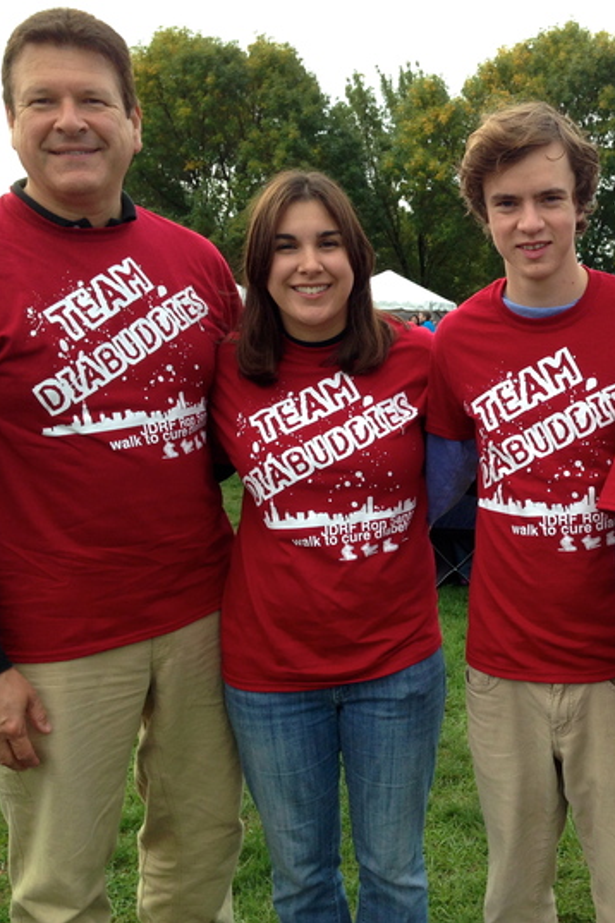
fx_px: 1179
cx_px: 503
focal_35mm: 46
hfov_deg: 28.5
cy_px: 462
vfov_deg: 42.7
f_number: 2.4
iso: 50
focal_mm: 4.12
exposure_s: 1/411
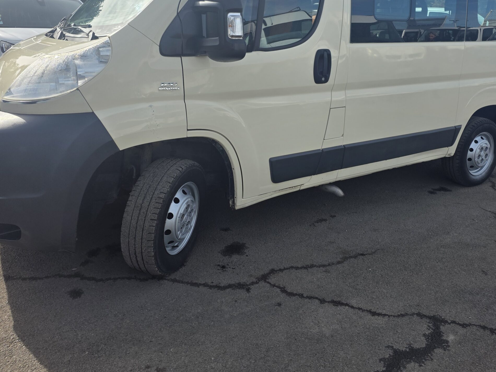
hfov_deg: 58.2
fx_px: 444
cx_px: 272
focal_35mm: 31
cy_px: 125
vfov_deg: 44.8
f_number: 1.7
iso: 80
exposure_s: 1/4650
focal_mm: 6.25
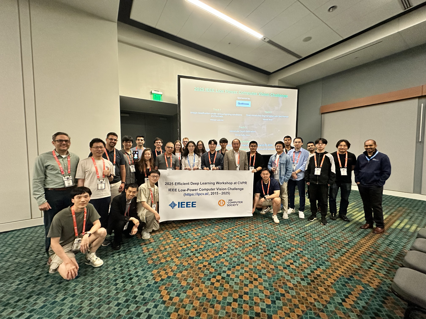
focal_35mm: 14
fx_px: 172
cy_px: 160
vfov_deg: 85.7
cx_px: 213
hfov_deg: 102.1
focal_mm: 2.22
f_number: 2.2
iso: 640
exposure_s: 1/60
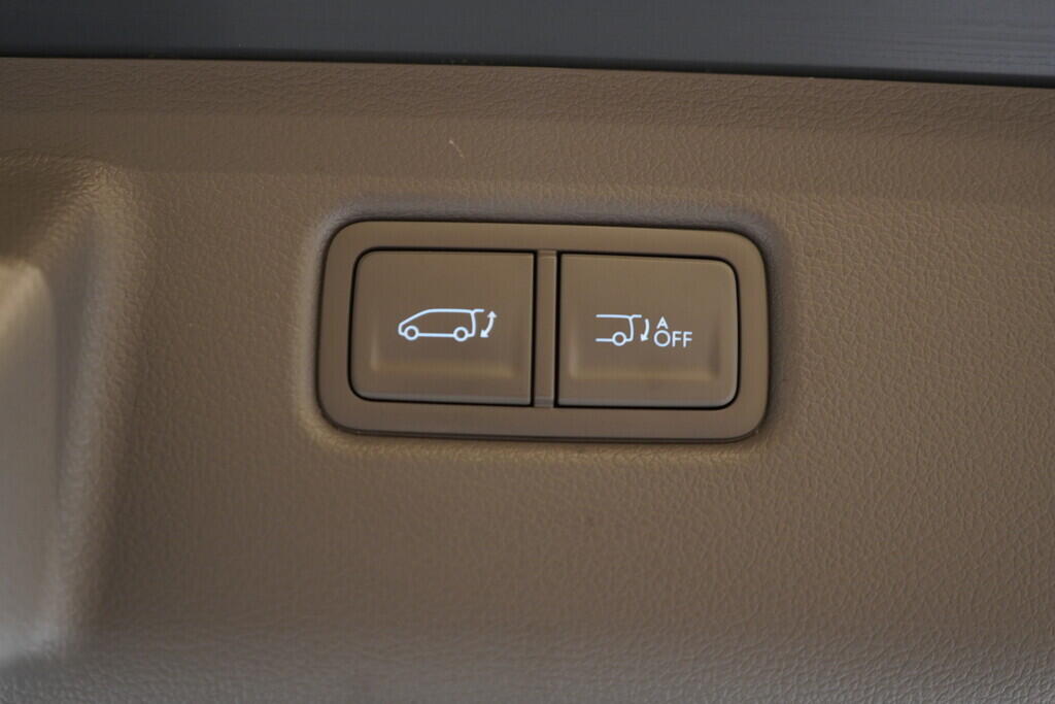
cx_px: 528
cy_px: 352
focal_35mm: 36
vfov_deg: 36.9
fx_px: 1055
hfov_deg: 53.1
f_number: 2.8
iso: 320
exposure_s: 1/40
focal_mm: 24
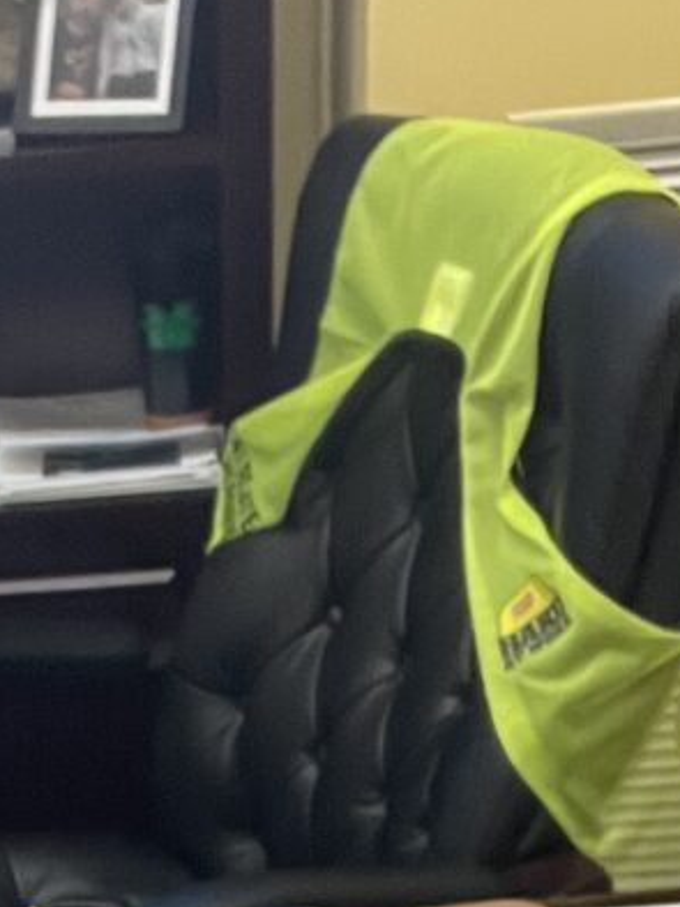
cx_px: -263
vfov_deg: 14.8
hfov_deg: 11.7
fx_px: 3194
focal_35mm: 122
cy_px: 1445
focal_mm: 2.71
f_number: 2.2
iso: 320
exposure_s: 1/40
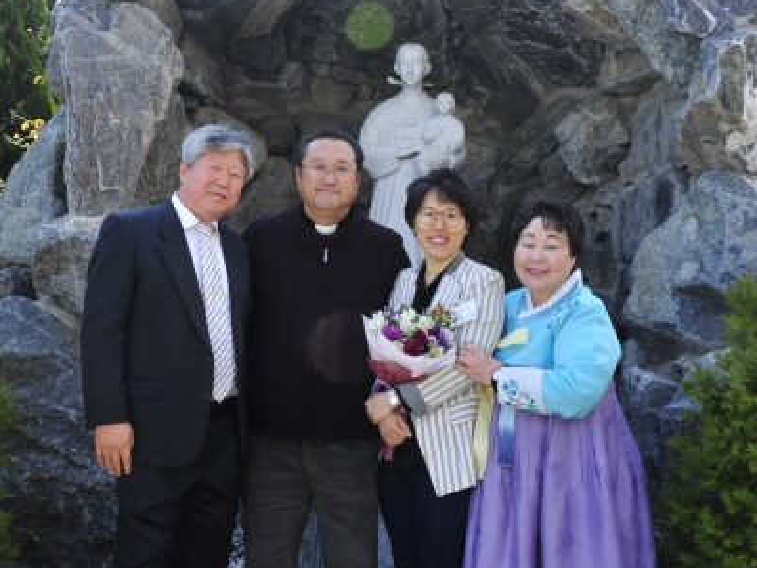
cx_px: 378
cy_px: 306
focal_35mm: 102
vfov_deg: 14.5
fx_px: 2231
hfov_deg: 19.3
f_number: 11
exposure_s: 1/100
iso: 200
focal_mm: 70
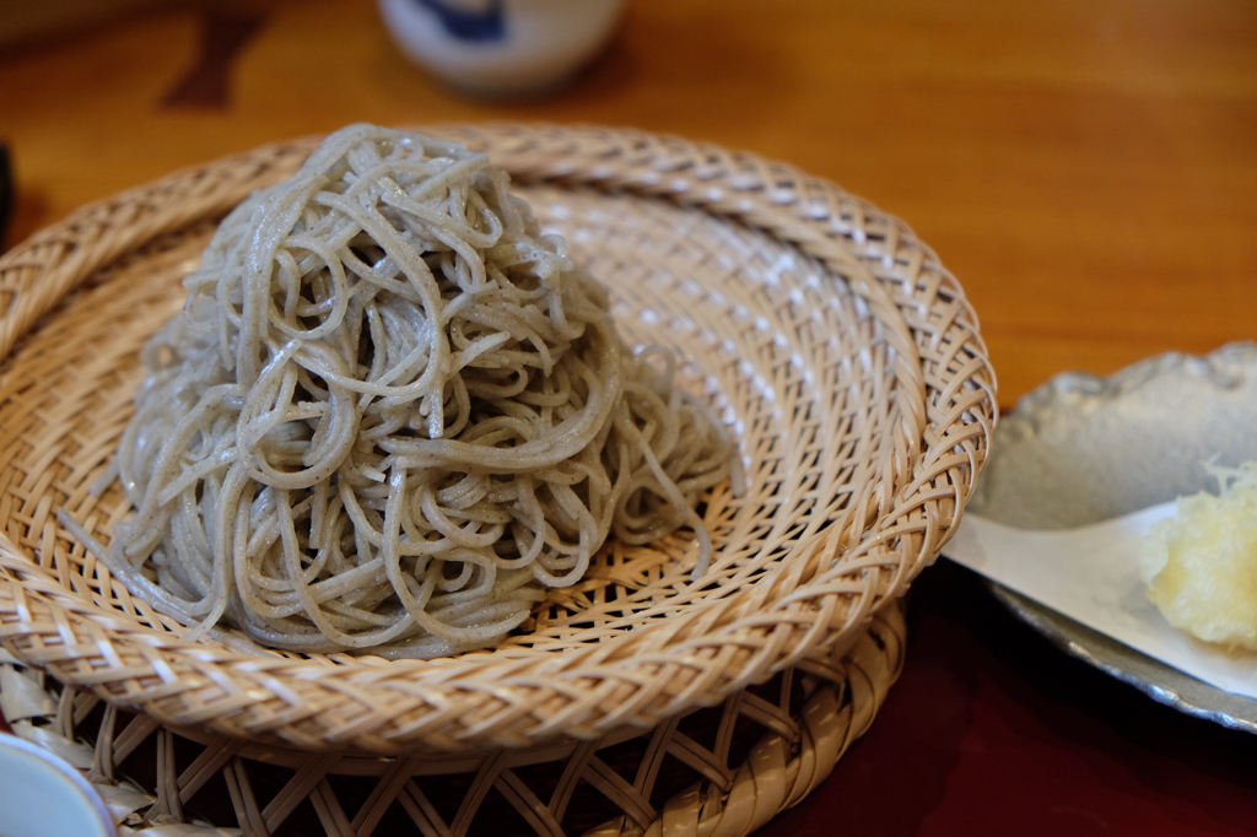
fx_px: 2234
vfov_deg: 21.2
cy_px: 418
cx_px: 628
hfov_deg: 31.4
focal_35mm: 64
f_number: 4
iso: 1000
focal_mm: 42.5
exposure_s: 1/80
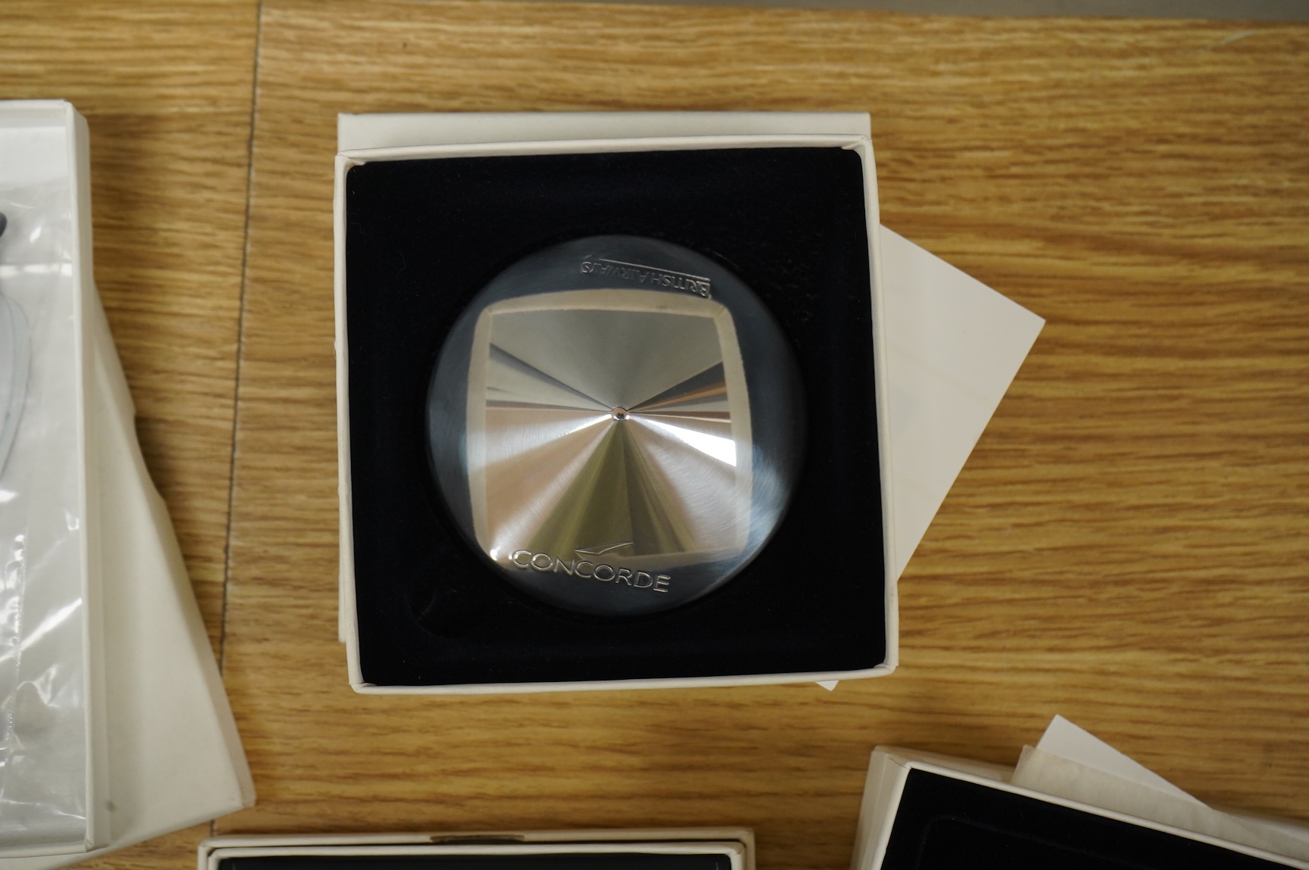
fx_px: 2543
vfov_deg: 19.4
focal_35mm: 70
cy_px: 435
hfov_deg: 28.9
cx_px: 654
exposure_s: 1/100
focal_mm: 70
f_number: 9
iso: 2500
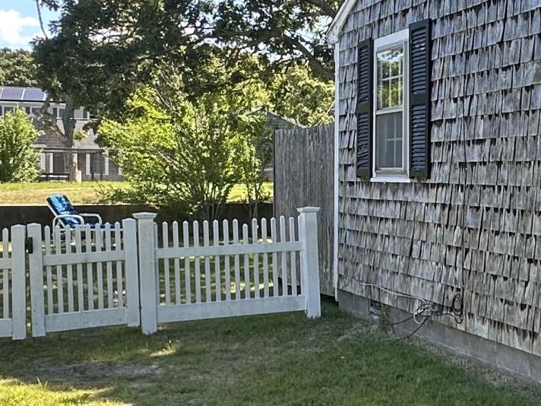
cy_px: 188
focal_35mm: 59
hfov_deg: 31.0
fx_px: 922
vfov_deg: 24.8
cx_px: 503
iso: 40
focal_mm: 2.22
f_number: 2.2
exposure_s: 1/249
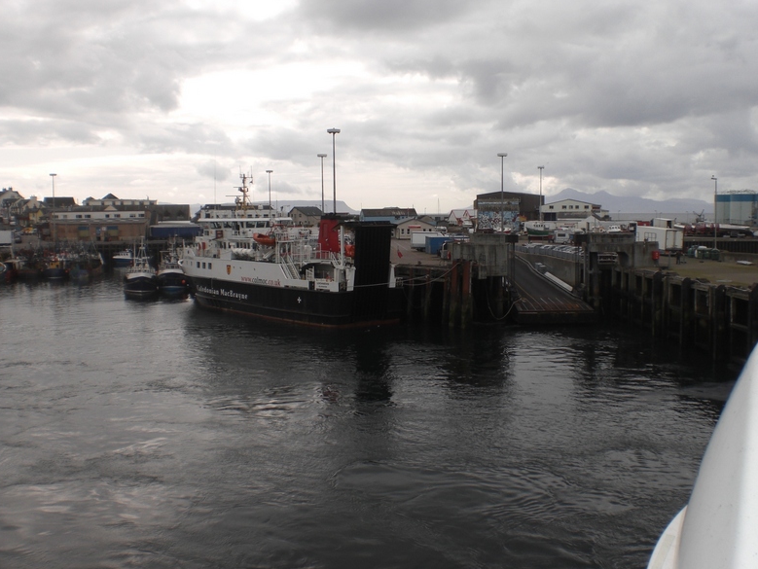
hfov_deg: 47.8
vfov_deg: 36.8
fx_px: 854
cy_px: 286
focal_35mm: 39
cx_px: 377
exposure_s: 1/400
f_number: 4.4
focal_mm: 6.3
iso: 50
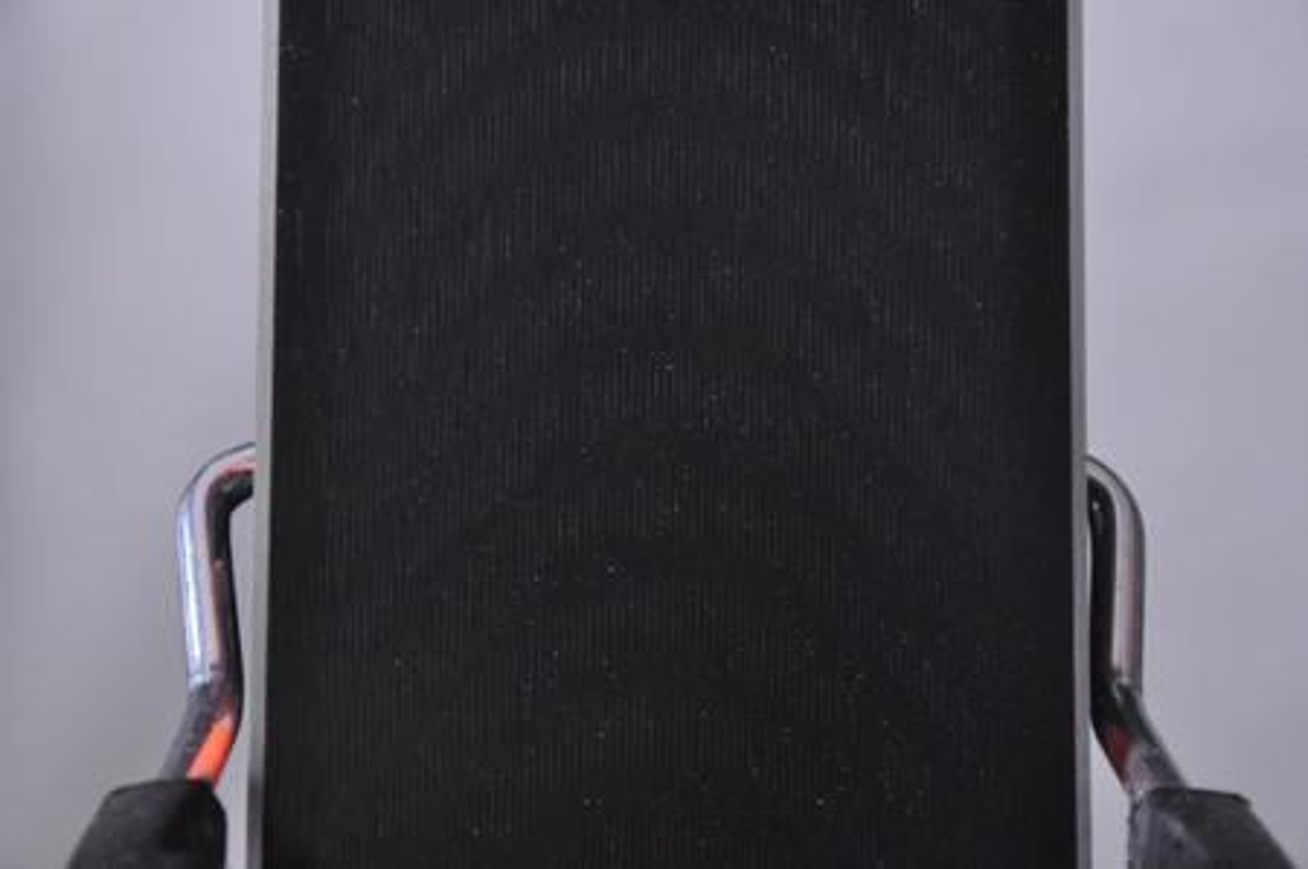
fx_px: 5716
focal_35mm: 158
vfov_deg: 8.7
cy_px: 434
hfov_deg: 13.1
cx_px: 654
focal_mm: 105
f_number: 9.5
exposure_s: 1/125
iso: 3200
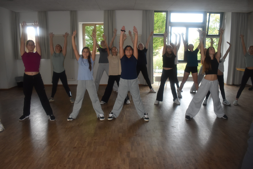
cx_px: 126
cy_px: 84
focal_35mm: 27
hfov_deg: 67.4
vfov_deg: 47.9
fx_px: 190
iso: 800
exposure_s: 1/200
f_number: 4
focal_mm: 18
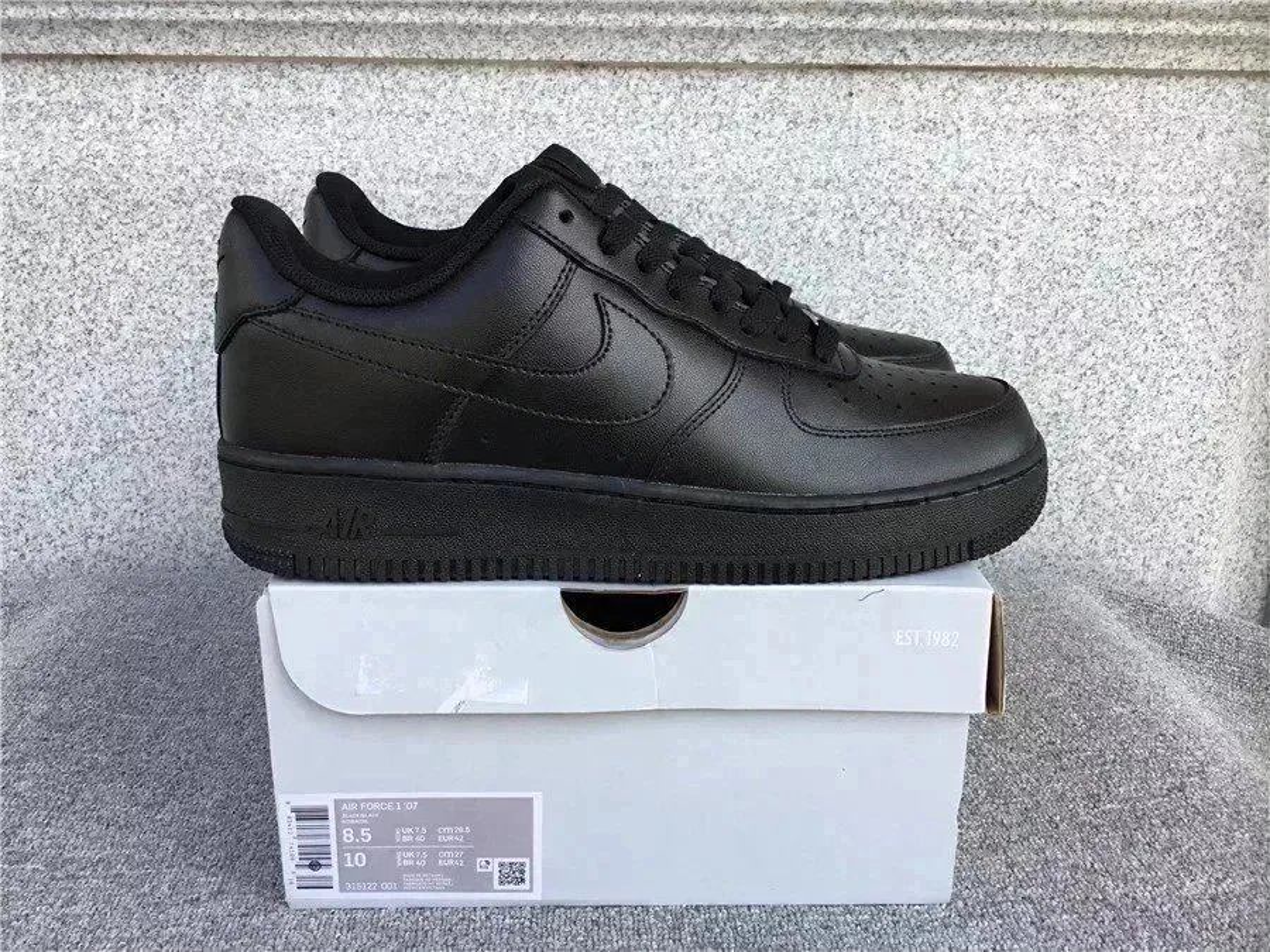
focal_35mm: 31
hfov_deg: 58.4
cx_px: 635
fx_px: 1137
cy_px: 476
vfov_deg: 45.4
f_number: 2.4
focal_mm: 3.3
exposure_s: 1/130
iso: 25
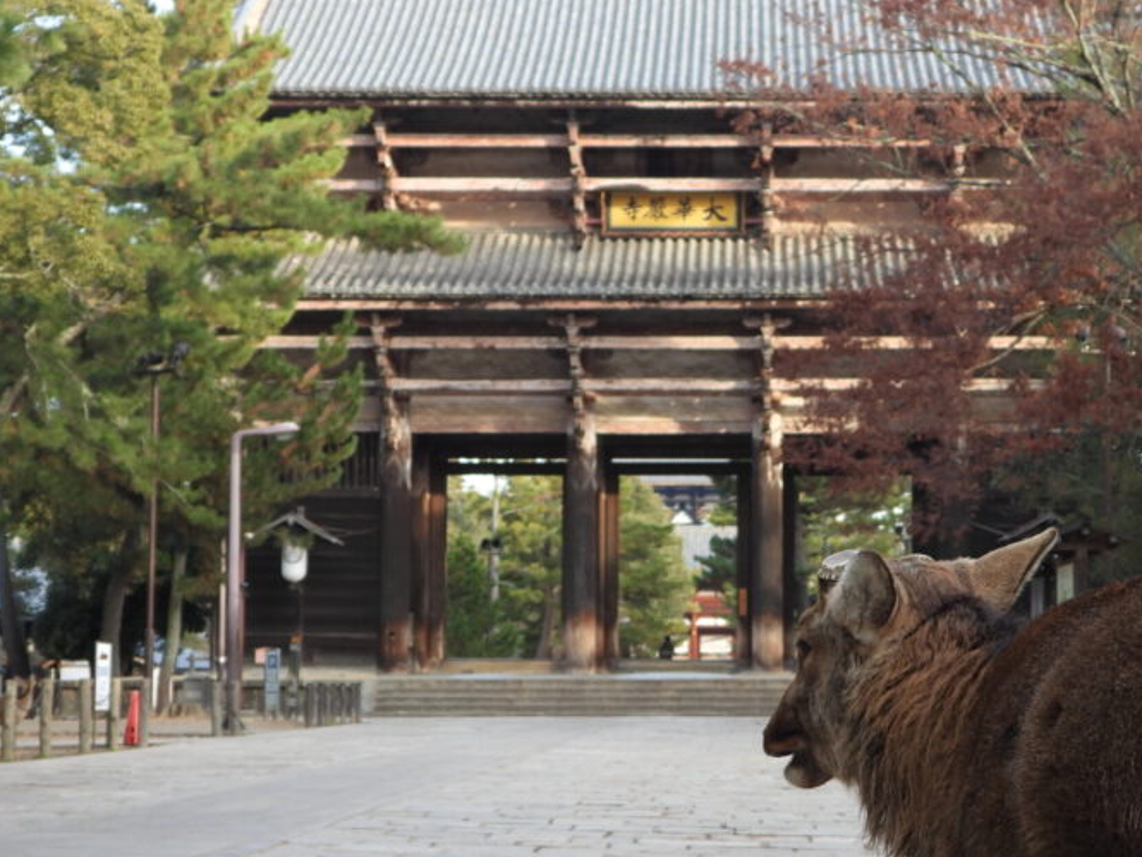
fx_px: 2541
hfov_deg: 25.2
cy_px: 477
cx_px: 737
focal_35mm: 77
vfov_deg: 19.1
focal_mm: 9
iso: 100
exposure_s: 1/125
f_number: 3.2
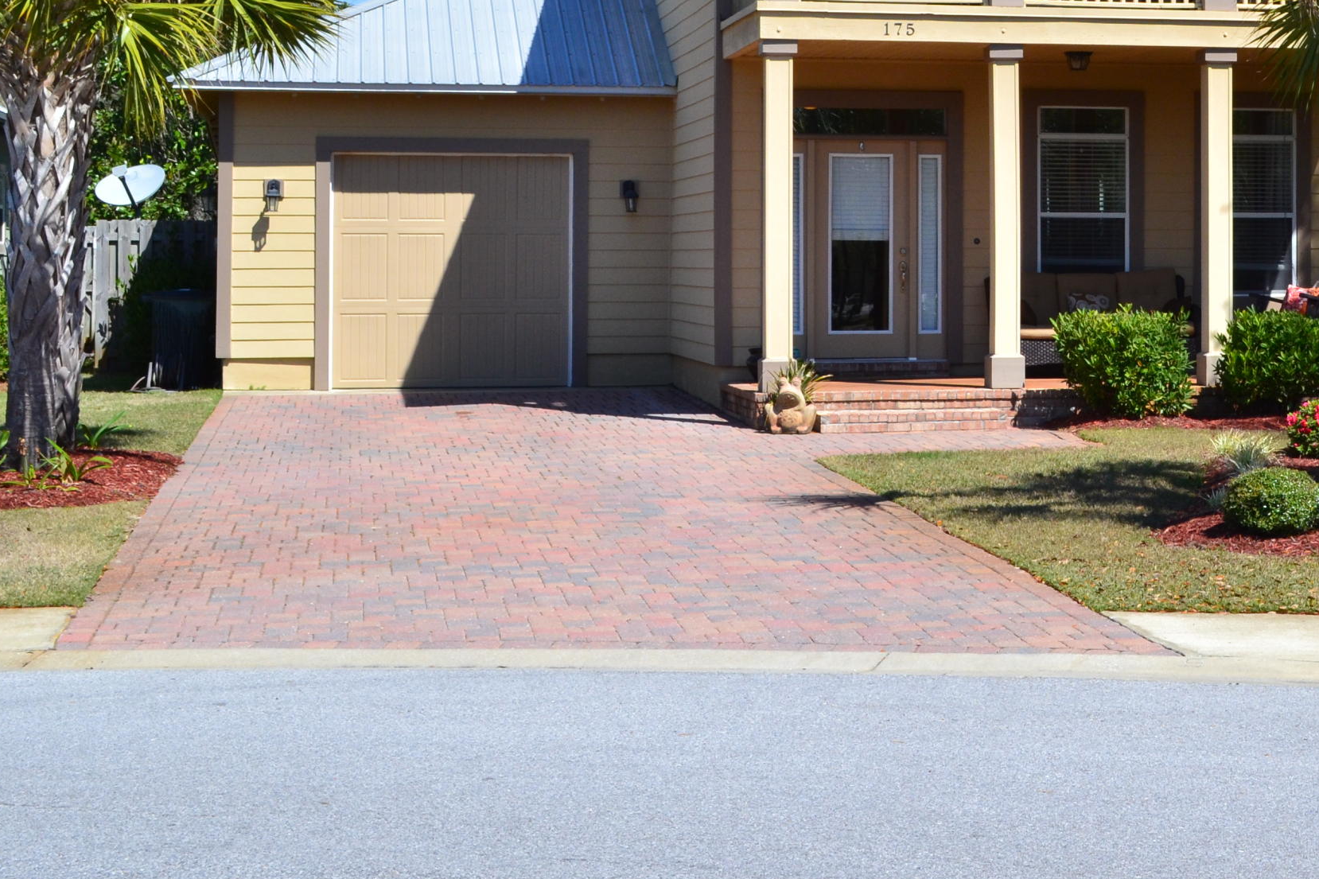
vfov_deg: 17.8
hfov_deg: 25.9
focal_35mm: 76
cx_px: 1145
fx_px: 2784
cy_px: 146
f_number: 11
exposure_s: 1/400
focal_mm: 28
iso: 400
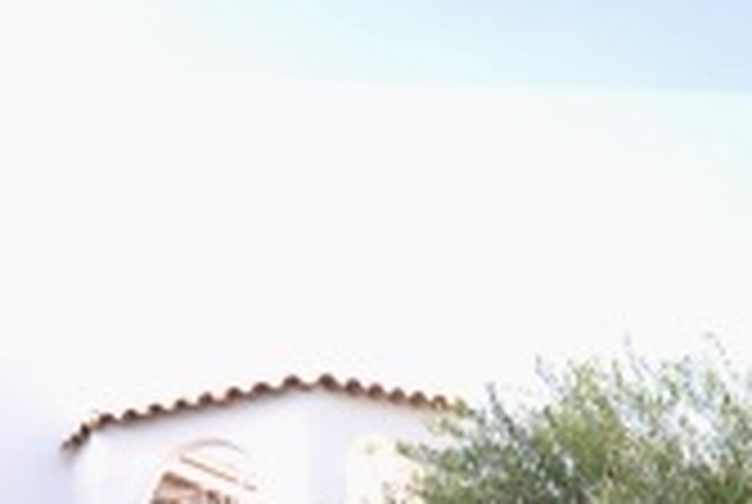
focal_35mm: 46
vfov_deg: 24.8
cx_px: 95
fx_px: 963
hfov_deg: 39.9
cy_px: 684
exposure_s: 1/125
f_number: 5.6
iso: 100
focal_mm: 10
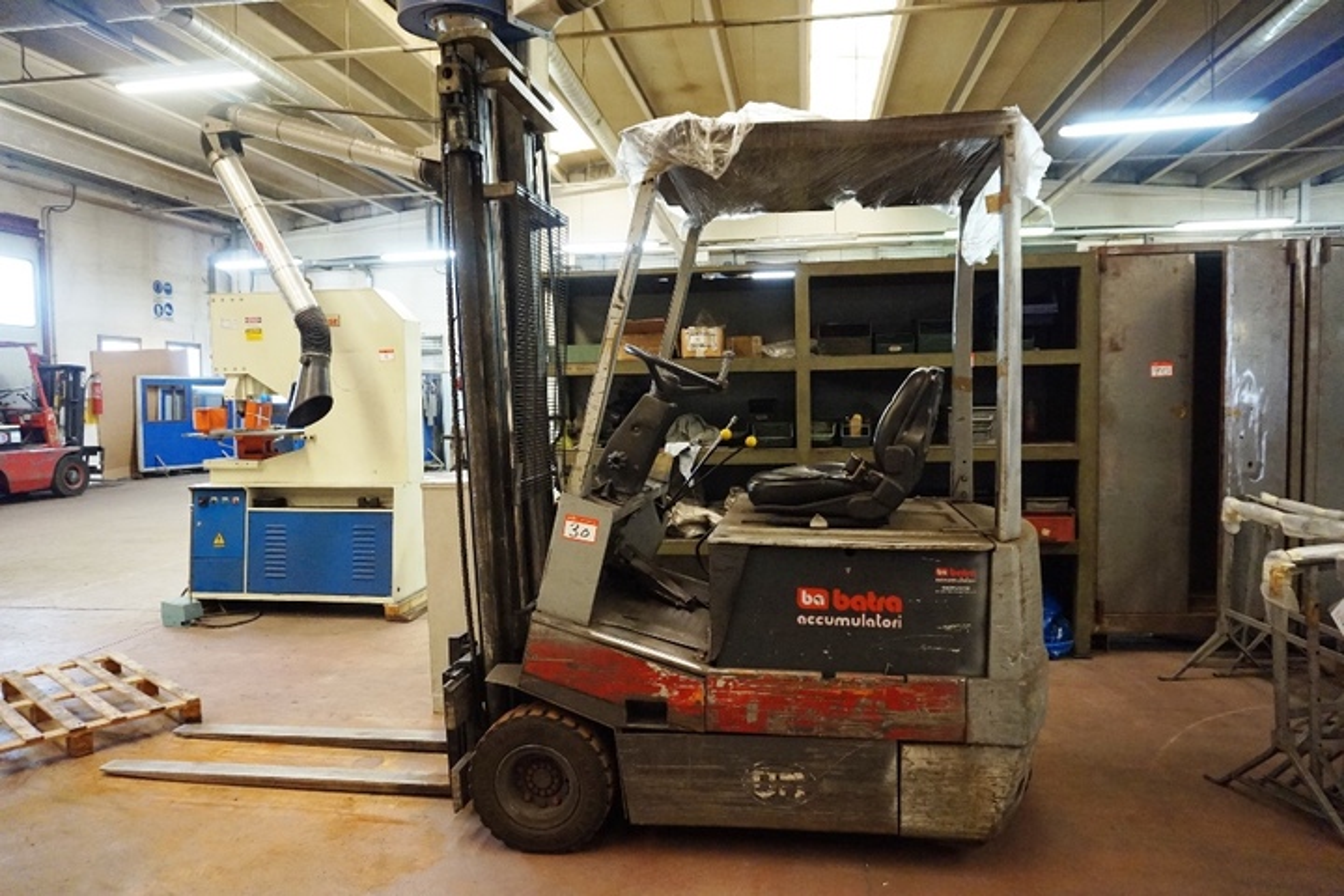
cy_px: 448
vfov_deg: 53.1
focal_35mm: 24
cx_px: 672
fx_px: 896
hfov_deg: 73.7
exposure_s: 1/50
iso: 3200
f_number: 3.5
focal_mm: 16
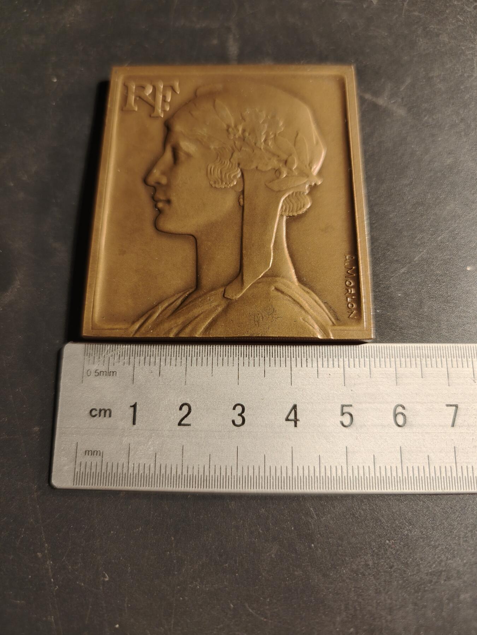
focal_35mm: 23
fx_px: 423
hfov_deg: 58.9
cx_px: 238
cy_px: 318
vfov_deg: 73.9
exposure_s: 1/200
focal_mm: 6.06
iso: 160
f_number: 1.6
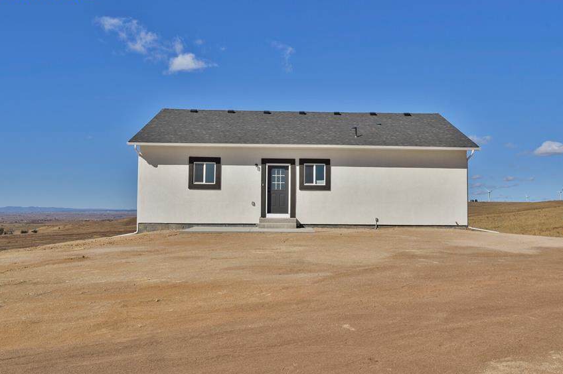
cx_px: 307
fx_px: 547
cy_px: 188
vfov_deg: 37.8
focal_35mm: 35
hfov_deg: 54.4
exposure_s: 1/400
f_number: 8
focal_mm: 29
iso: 250
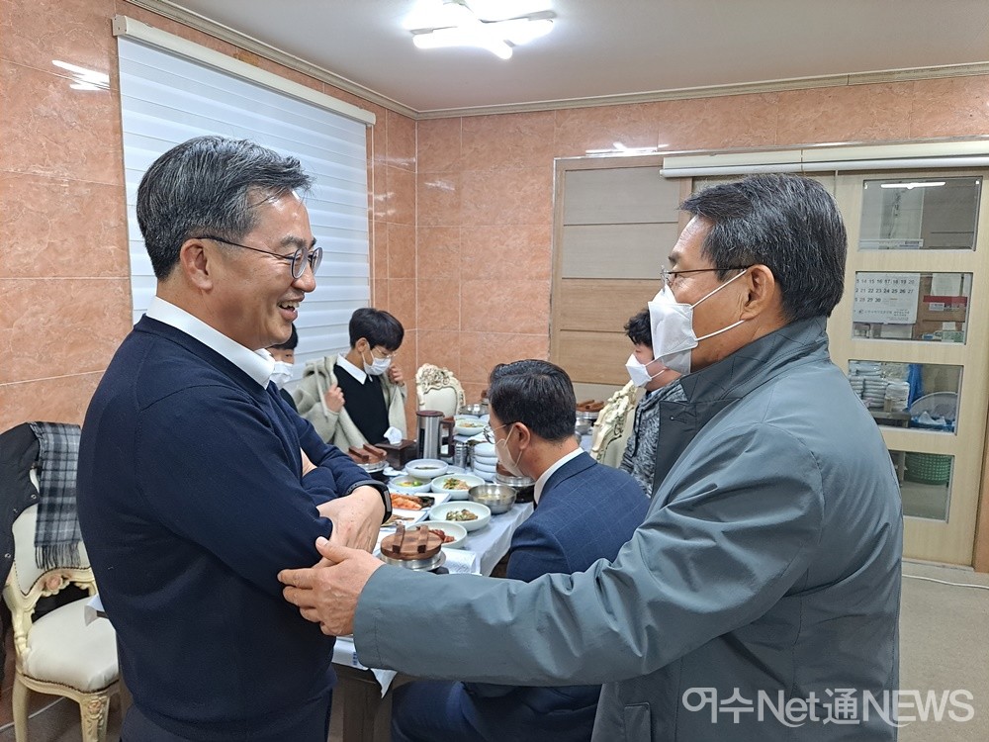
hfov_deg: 71.6
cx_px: 494
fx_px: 686
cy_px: 371
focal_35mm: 24
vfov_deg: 56.8
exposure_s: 1/60
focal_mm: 5.23
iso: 200
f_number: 1.8
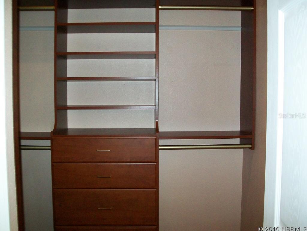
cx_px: 154
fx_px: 319
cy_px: 116
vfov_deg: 39.7
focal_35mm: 36
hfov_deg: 51.4
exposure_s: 1/60
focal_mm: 6
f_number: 2.7
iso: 160
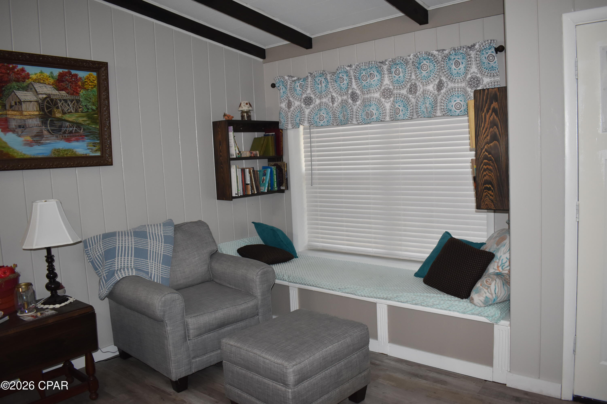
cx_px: 304
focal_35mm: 27
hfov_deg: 67.4
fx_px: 455
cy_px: 202
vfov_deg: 47.9
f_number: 4.5
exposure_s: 1/80
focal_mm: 18
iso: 800
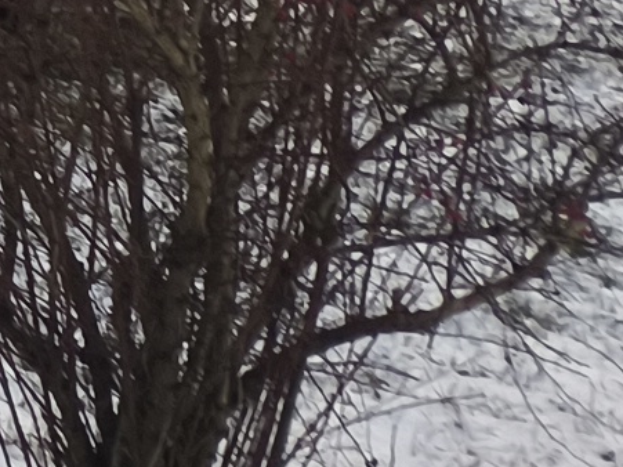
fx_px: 3257
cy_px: -589
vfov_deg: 7.7
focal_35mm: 181
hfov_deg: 8.4
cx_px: -1506
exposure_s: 1/103
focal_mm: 4.71
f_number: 1.7
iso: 50
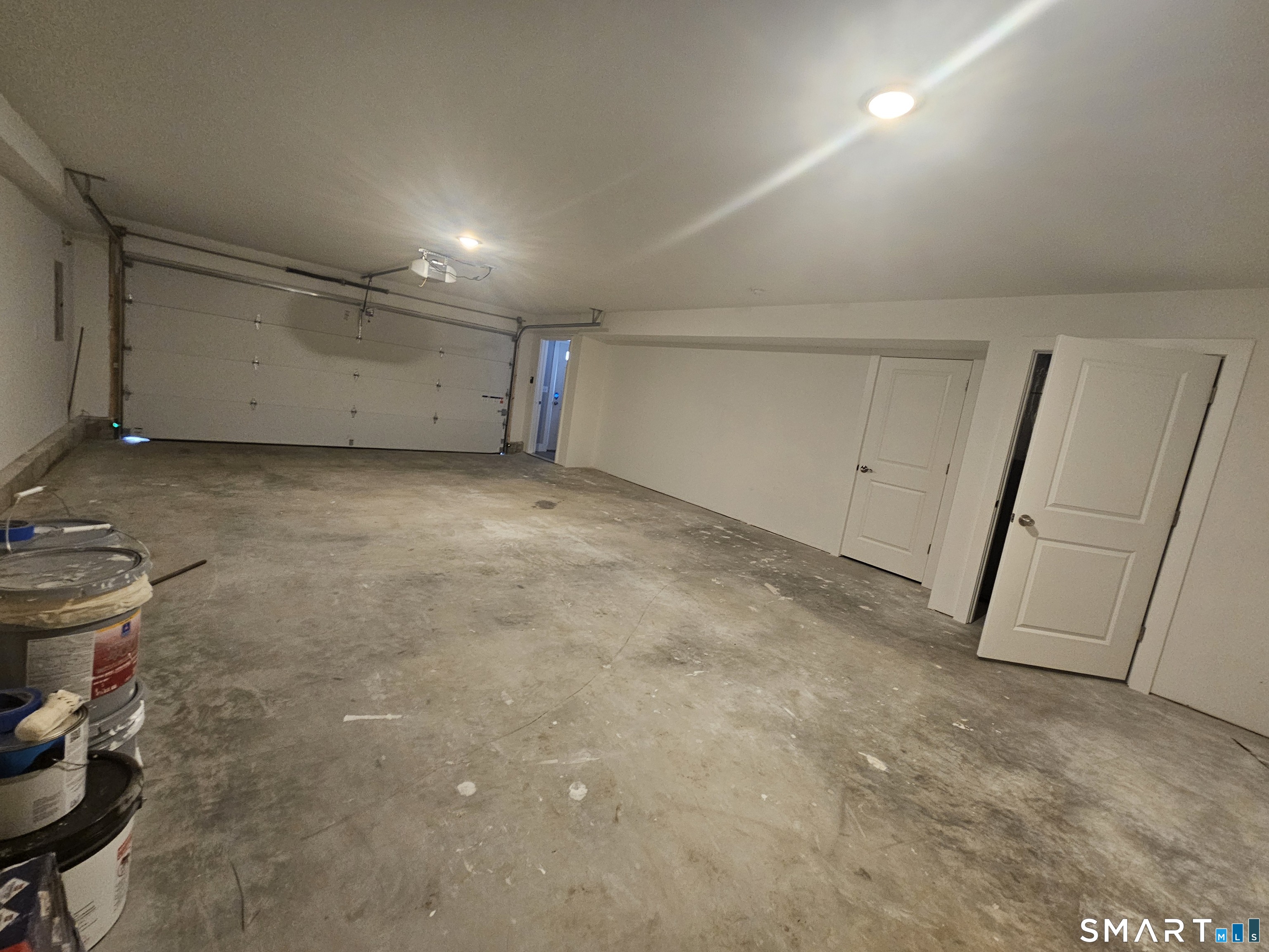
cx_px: 634
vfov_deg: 89.9
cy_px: 476
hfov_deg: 106.2
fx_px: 477
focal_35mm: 13
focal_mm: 2.2
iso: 320
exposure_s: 1/30
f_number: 2.2
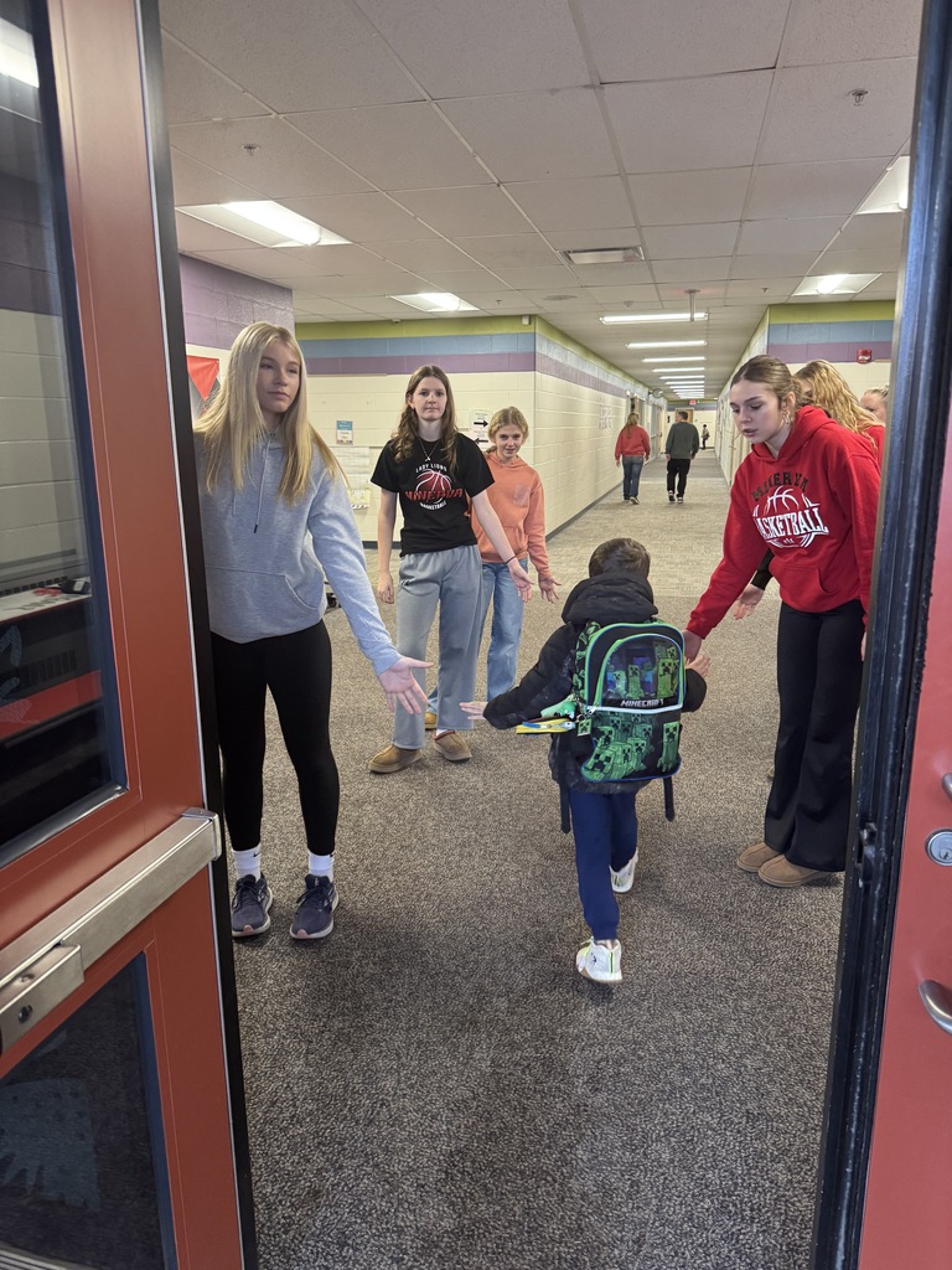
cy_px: 635
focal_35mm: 24
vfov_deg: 71.6
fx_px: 880
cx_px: 476
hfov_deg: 56.8
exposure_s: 1/60
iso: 320
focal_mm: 6.76
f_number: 1.78
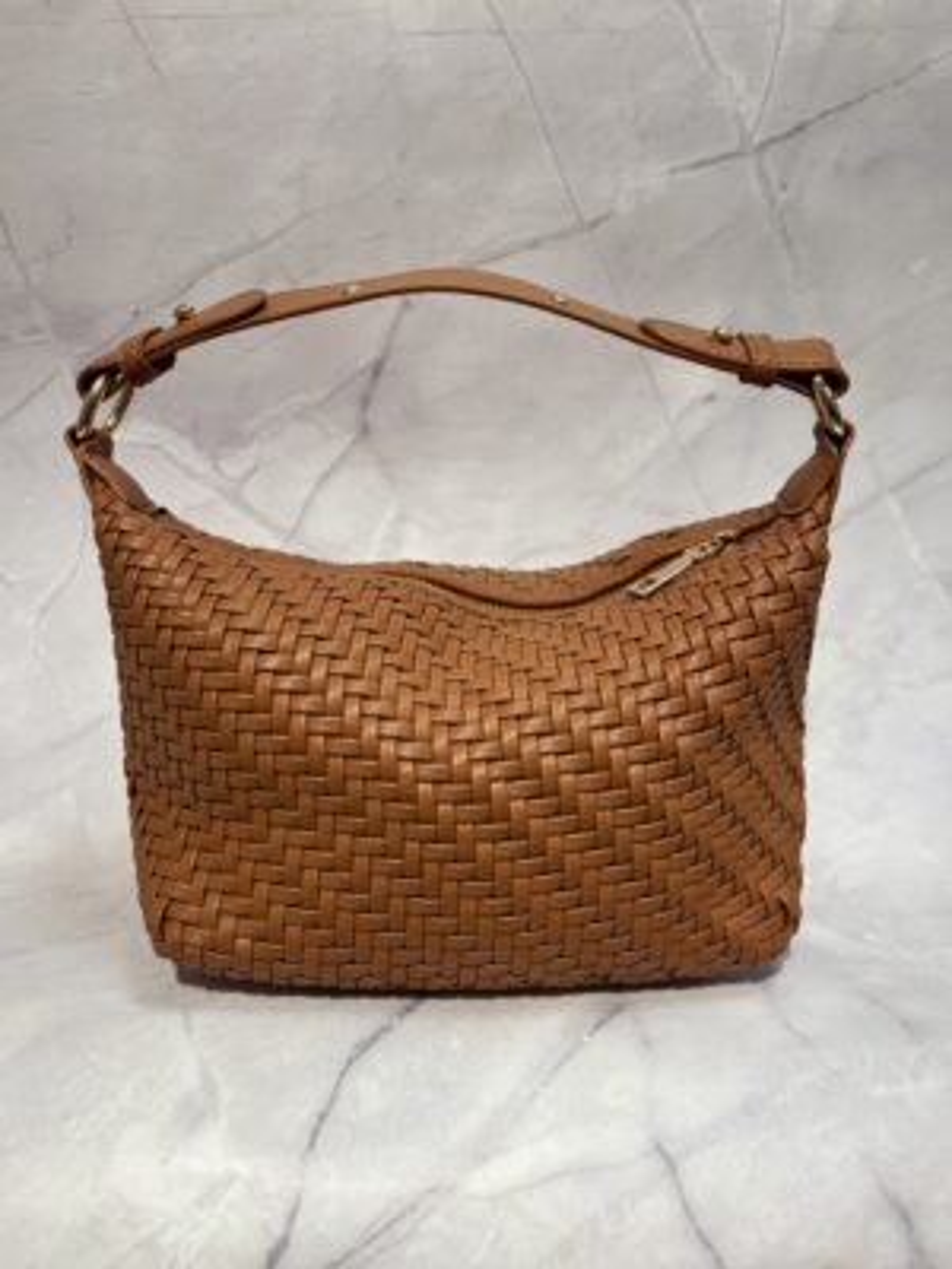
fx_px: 953
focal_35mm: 26
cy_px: 634
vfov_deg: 67.3
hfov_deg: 53.1
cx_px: 476
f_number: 1.5
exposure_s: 1/291
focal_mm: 5.7
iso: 40
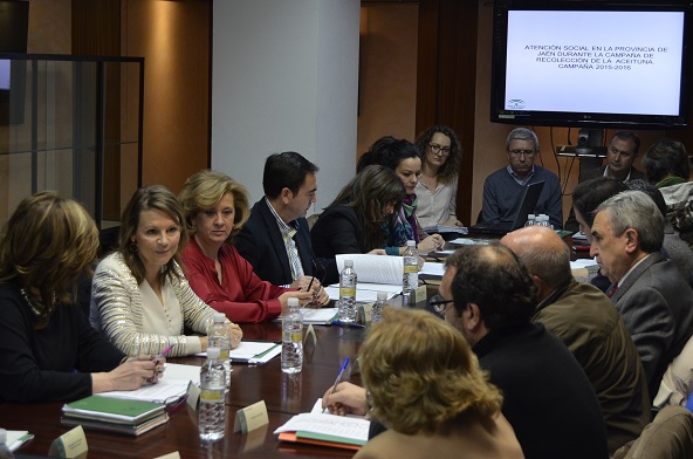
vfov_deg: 20.1
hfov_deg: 29.9
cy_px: 230
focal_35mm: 68
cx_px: 346
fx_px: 1297
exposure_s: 1/60
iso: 800
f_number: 5.3
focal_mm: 45
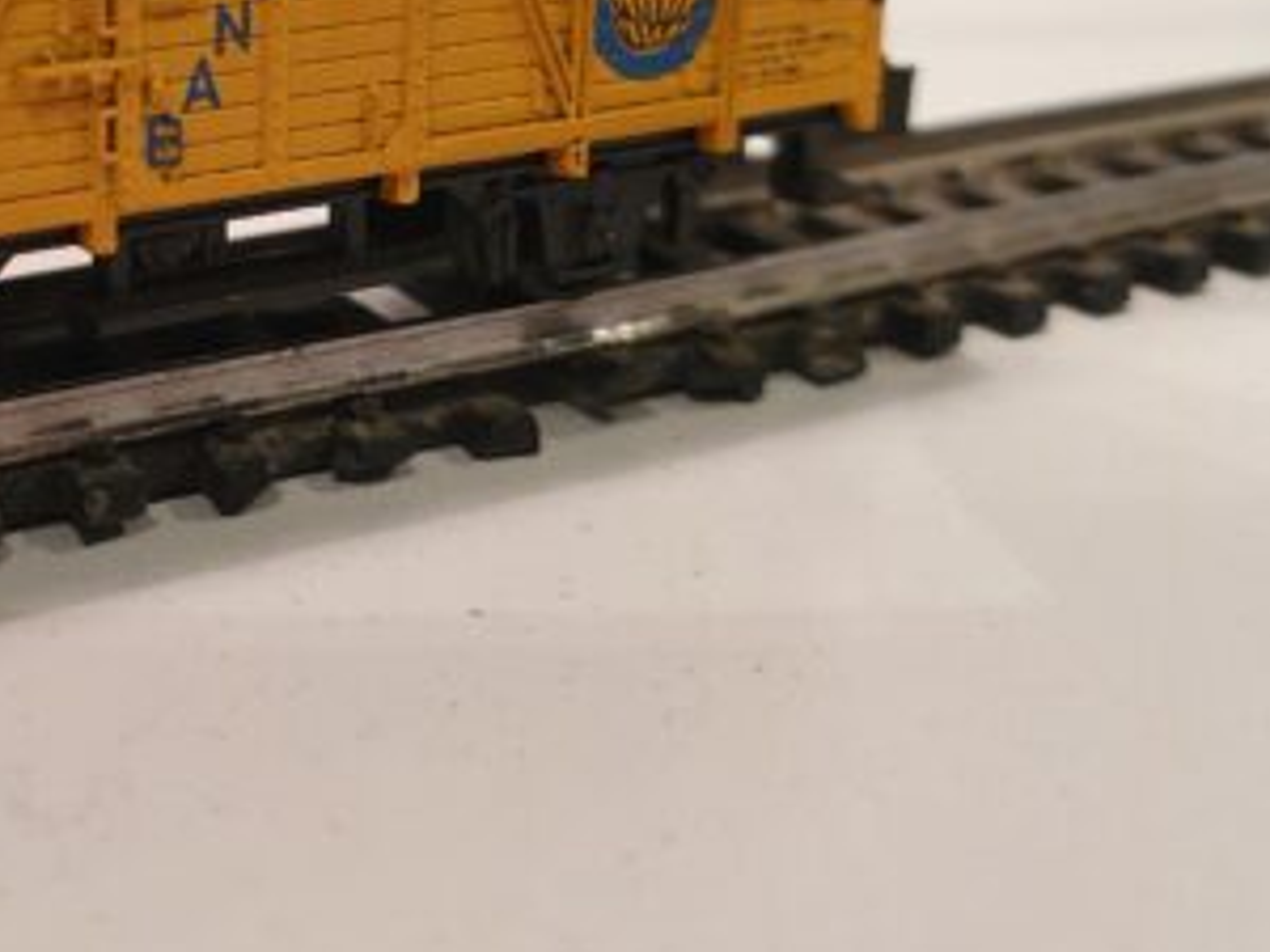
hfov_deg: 34.3
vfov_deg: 27.1
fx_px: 1908
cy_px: 102
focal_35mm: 52
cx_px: 68
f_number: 2.4
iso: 320
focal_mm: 4.32
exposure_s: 1/50
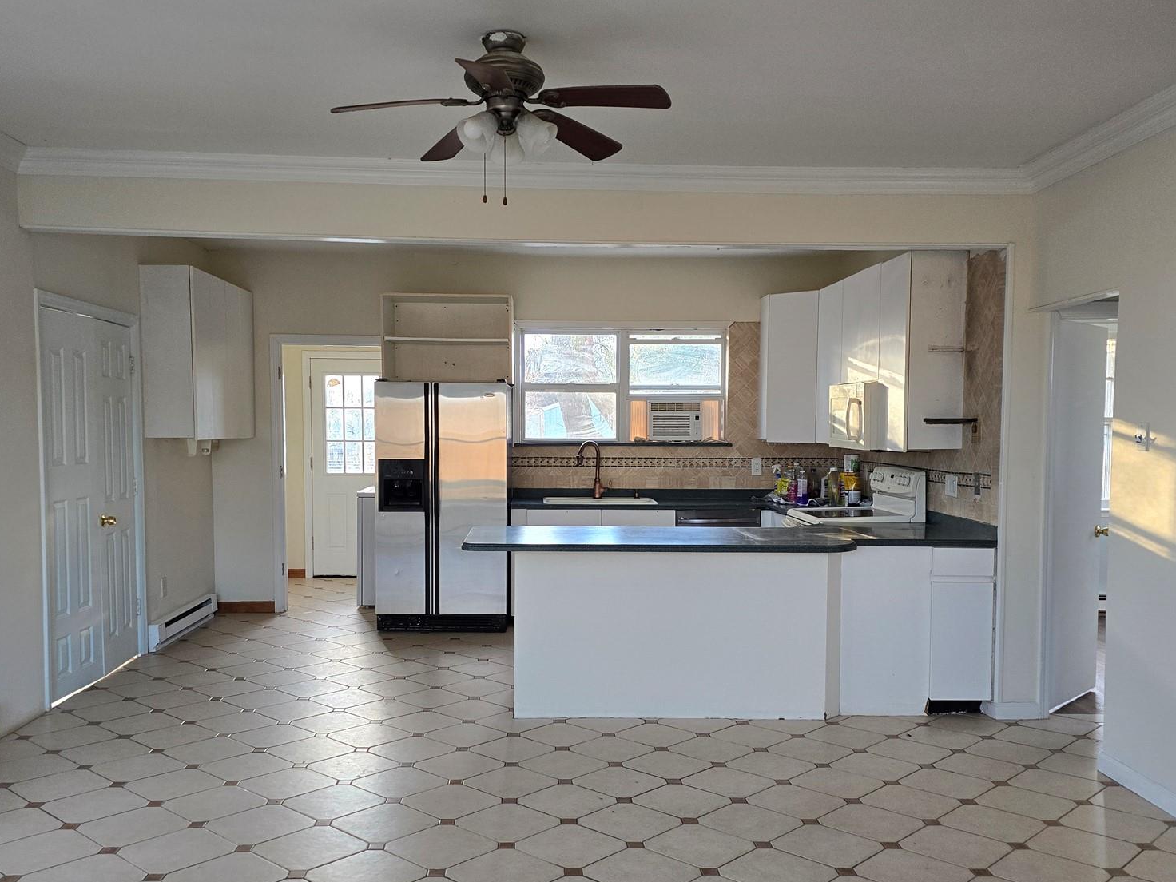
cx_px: 570
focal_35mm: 32
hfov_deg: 56.8
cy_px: 491
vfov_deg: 44.1
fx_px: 1087
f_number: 1.7
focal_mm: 6.3
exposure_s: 1/180
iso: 200
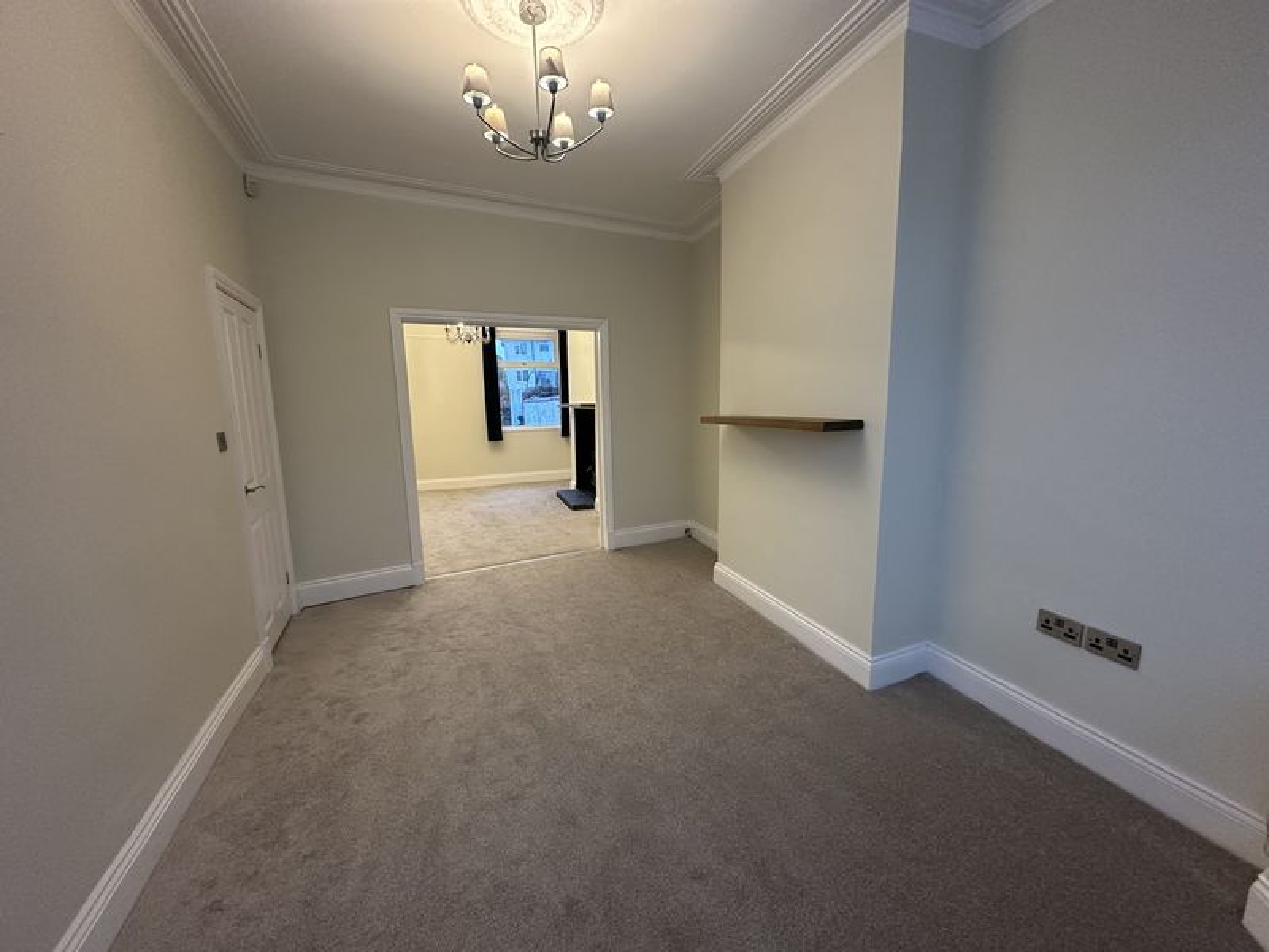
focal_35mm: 14
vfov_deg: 85.7
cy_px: 476
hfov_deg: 102.1
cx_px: 634
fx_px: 513
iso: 320
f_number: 2.2
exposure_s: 1/50
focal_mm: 2.22
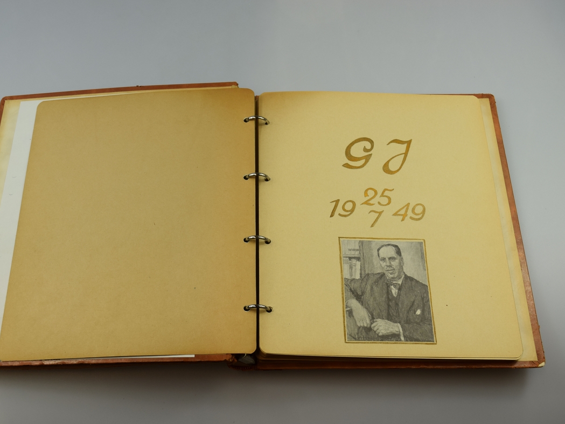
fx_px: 727
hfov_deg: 42.4
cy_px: 215
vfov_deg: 32.5
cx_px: 243
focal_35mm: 45
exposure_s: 1/250
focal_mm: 27
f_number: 8
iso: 400
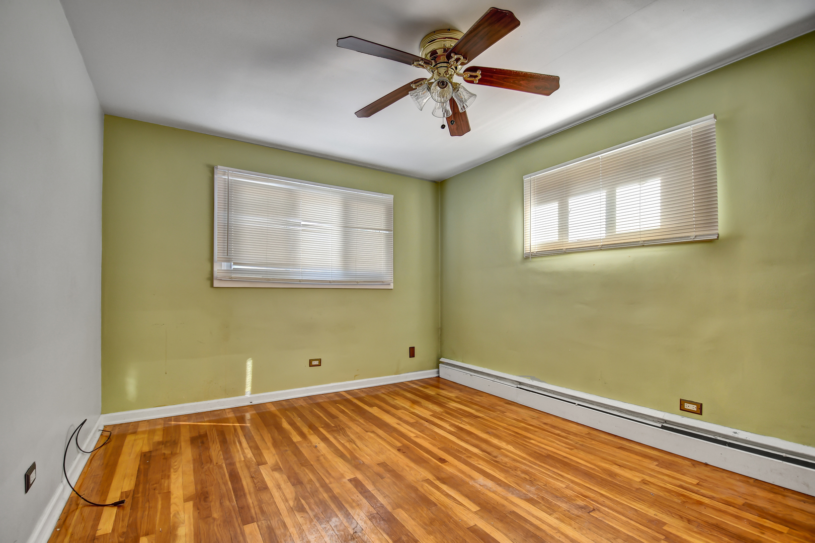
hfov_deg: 100.4
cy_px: 272
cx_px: 408
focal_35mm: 15
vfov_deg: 77.3
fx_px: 340
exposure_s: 1/50
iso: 200
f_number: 3.5
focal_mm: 10
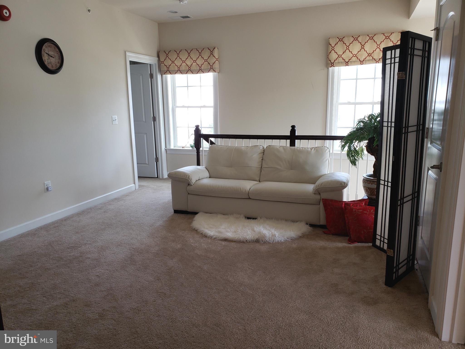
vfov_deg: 53.1
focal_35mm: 26
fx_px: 349
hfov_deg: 67.3
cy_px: 174
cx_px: 232
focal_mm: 4.3
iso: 100
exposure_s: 1/60
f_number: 2.4
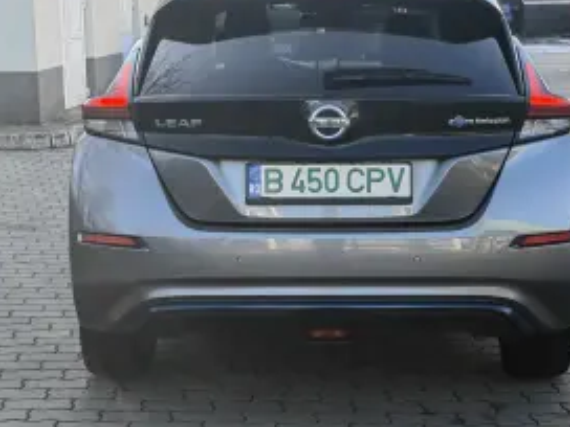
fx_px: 1219
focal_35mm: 74
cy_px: 184
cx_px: 333
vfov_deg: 19.9
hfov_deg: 26.3
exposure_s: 1/1976
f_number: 1.8
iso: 80
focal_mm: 5.54
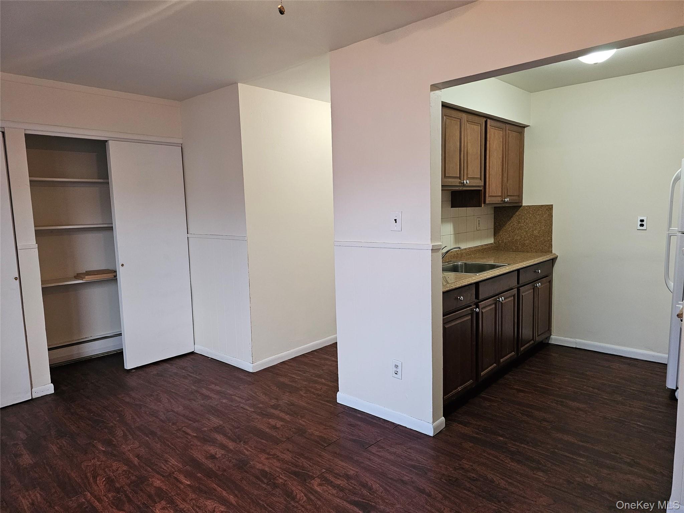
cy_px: 256
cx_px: 342
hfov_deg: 73.9
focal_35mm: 23
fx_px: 454
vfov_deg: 58.9
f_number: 1.7
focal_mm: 6.3
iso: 800
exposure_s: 1/120
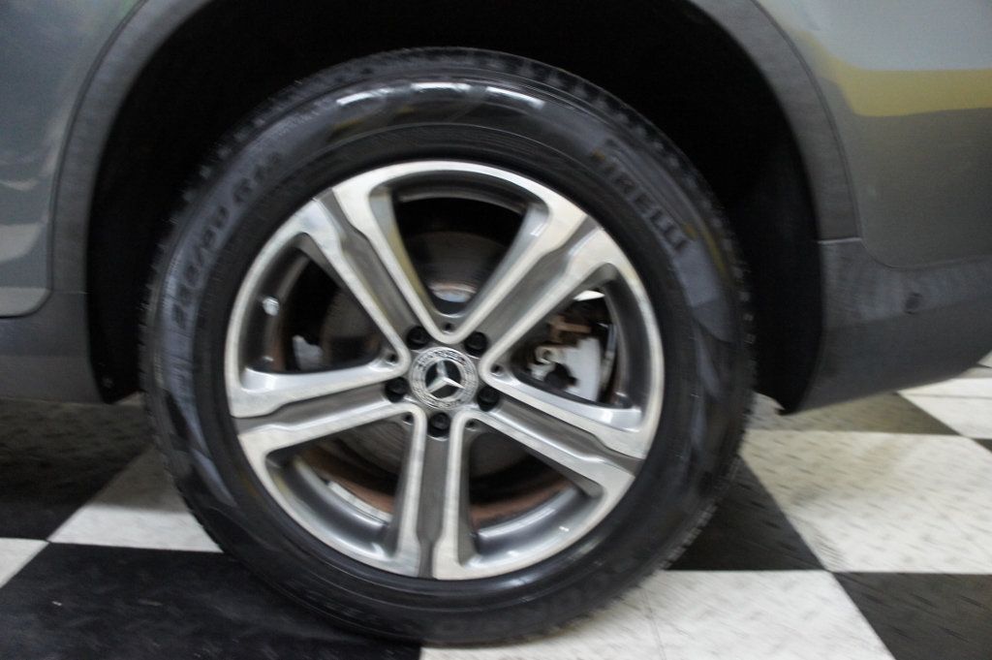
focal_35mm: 27
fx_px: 743
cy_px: 330
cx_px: 496
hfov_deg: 67.4
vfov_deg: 47.9
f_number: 3.5
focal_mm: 18
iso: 1600
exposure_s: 1/50
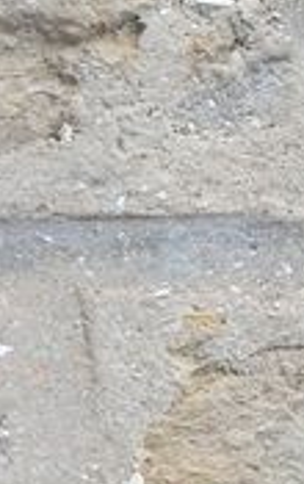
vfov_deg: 17.2
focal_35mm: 121
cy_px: 246
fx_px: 1597
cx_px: -760
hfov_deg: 8.2
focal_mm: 4.6
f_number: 1.8
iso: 25
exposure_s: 1/100
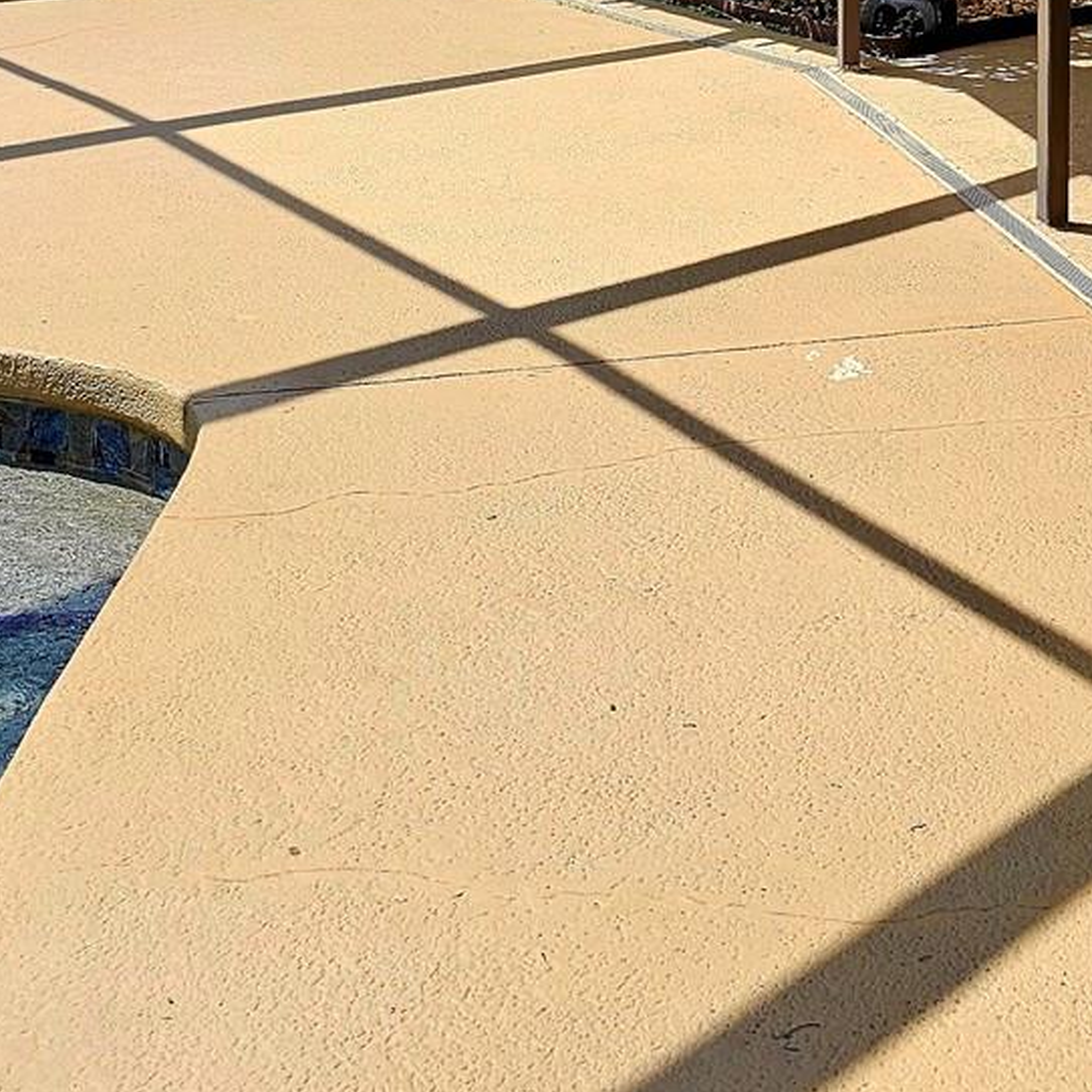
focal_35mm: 60
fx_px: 2141
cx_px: 1116
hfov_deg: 26.9
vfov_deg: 26.4
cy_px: -111
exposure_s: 1/769
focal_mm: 6.3
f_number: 1.7
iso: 32
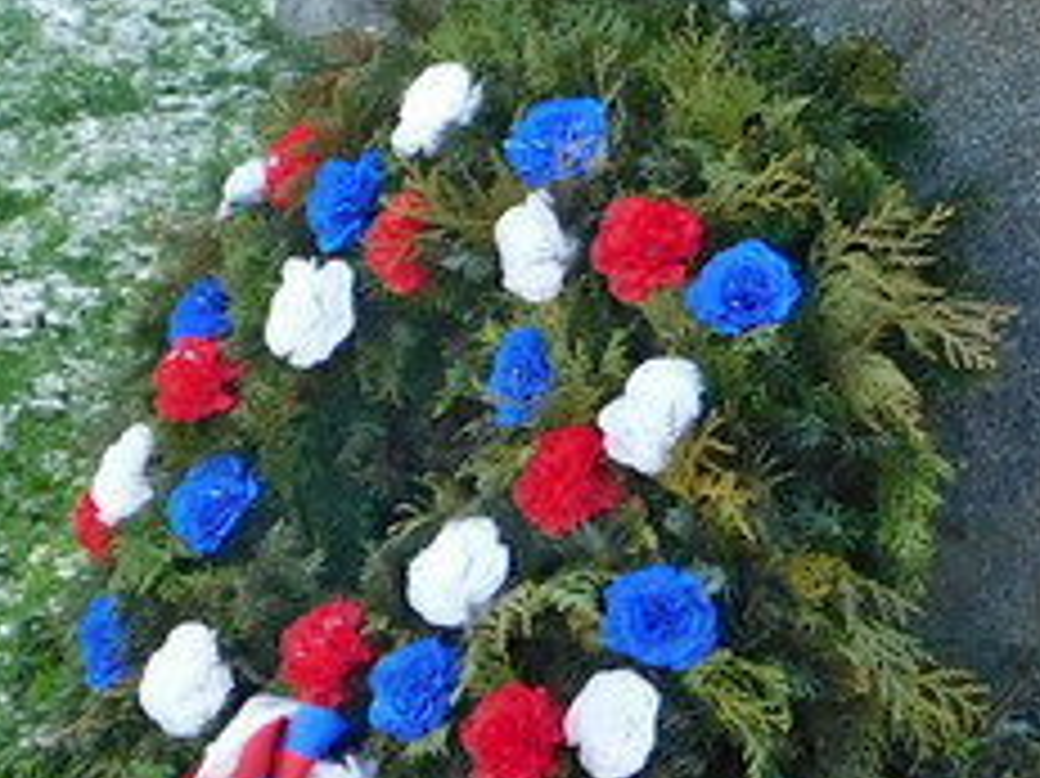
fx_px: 6246
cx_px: 1054
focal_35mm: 208
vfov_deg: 7.1
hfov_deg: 9.5
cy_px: -261
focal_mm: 7.1
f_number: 3.6
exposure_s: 1/125
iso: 125
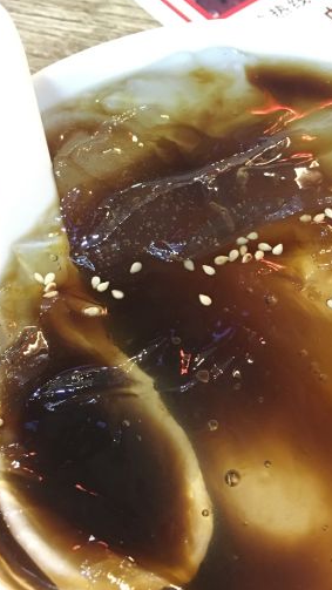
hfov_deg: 26.7
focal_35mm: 44
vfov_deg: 46.3
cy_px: 326
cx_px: 253
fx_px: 688
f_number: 2.2
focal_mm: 4.15
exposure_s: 1/4
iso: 125
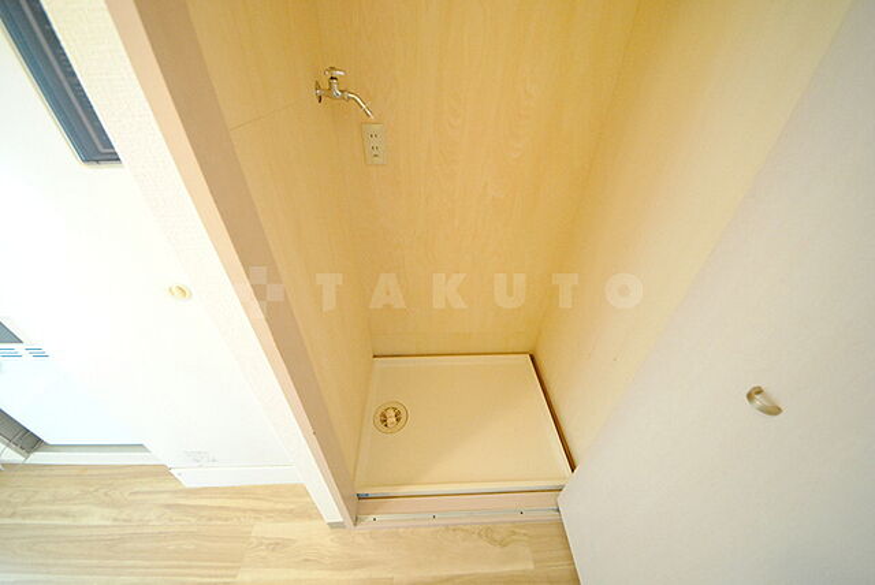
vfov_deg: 90.1
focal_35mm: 12
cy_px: 292
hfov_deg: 112.6
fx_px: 292
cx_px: 438
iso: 1600
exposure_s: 1/13
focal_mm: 8
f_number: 4.5
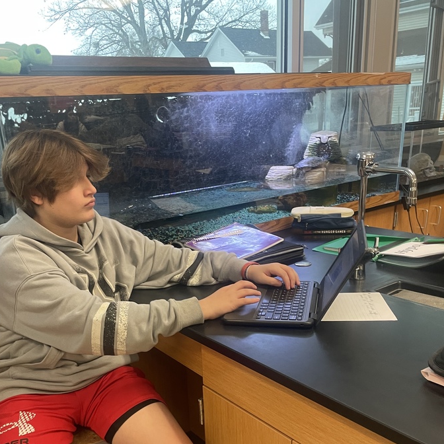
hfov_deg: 47.1
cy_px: 324
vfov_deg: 45.8
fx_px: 508
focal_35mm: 35
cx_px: 193
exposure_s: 1/60
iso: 200
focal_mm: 4.2
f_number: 1.6
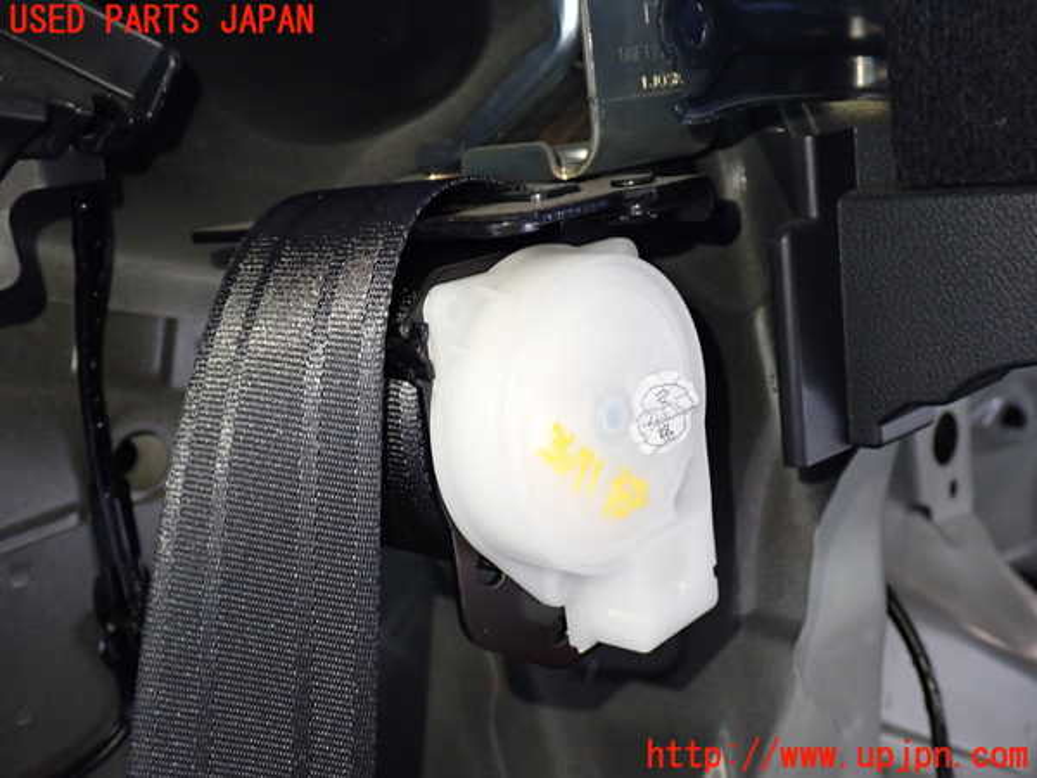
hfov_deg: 49.0
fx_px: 1138
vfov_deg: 37.7
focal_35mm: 38
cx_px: 518
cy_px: 389
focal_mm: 6.83
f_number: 2.7
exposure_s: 1/40
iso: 400
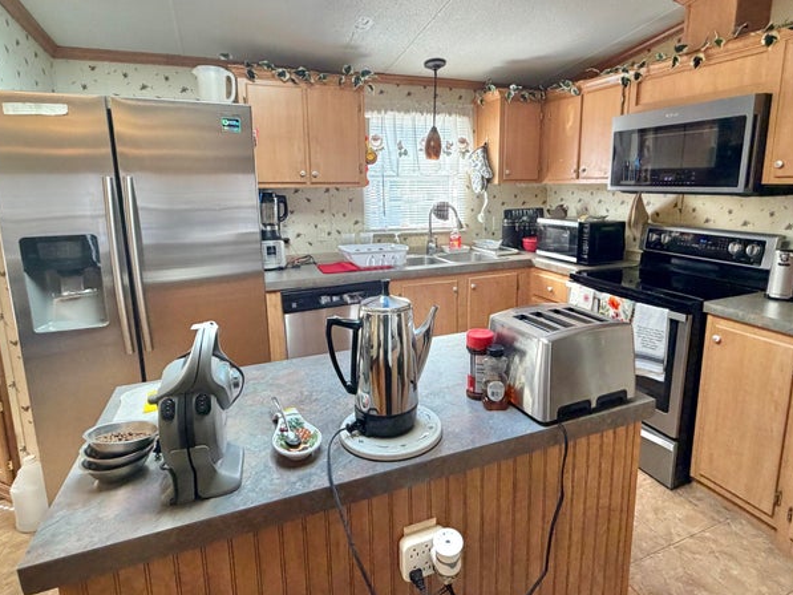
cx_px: 422
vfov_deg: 65.8
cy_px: 266
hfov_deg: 81.6
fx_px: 458
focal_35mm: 20
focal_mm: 2.22
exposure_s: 1/63
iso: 320
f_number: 2.2
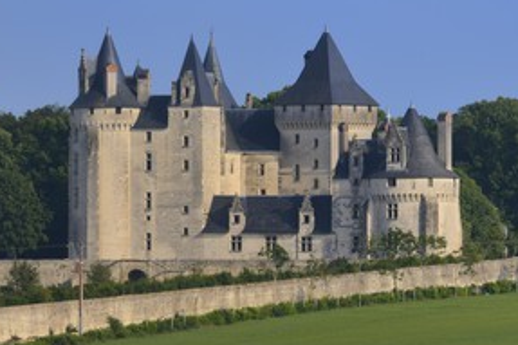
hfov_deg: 3.1
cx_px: 335
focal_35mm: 659
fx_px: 9476
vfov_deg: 2.1
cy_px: 184
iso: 100
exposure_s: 1/640
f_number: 4.5
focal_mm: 300
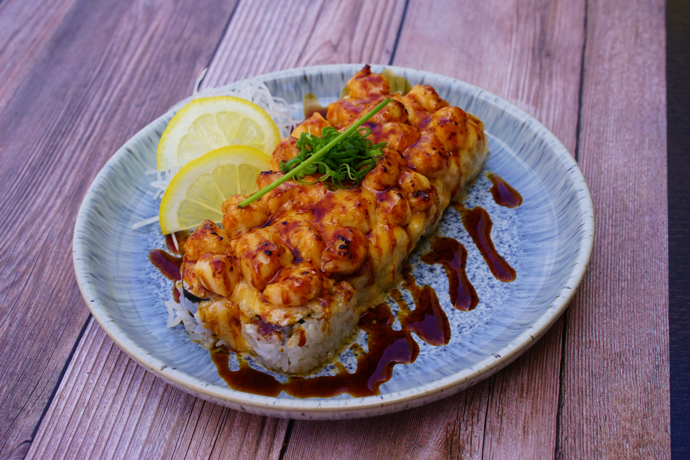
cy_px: 230
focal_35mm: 55
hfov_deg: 36.2
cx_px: 345
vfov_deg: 24.6
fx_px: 1054
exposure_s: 1/100
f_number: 9
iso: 100
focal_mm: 55
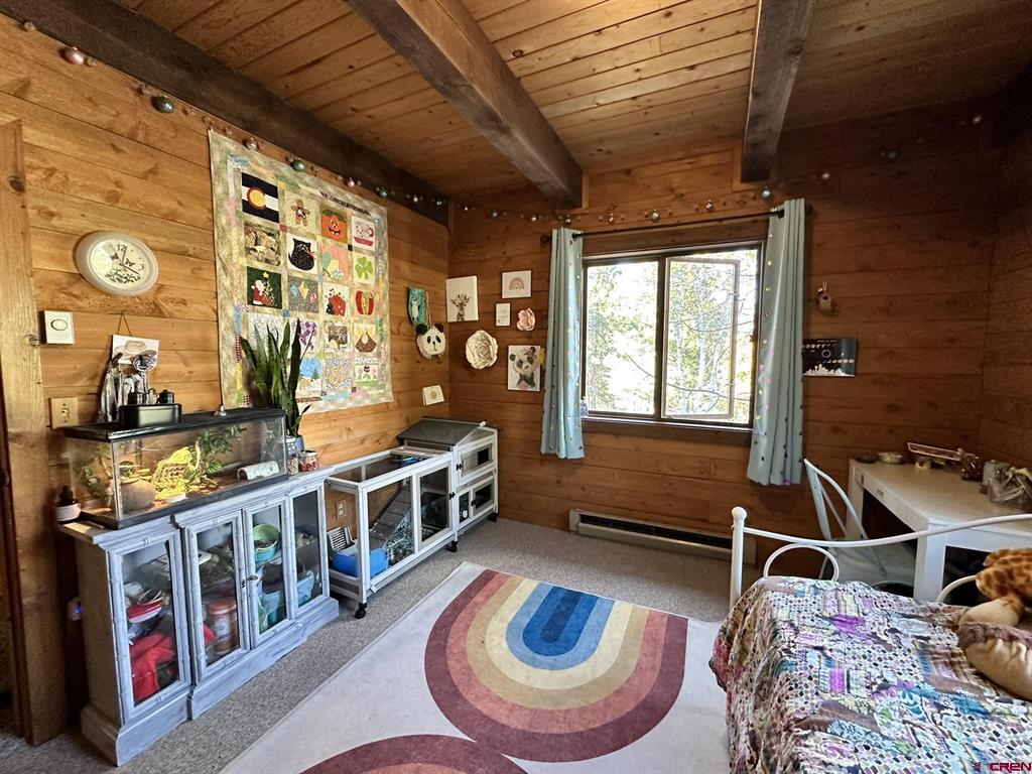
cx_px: 516
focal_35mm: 14
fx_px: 417
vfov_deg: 85.7
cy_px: 387
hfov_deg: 102.1
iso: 320
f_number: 2.2
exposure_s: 1/60
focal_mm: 2.22
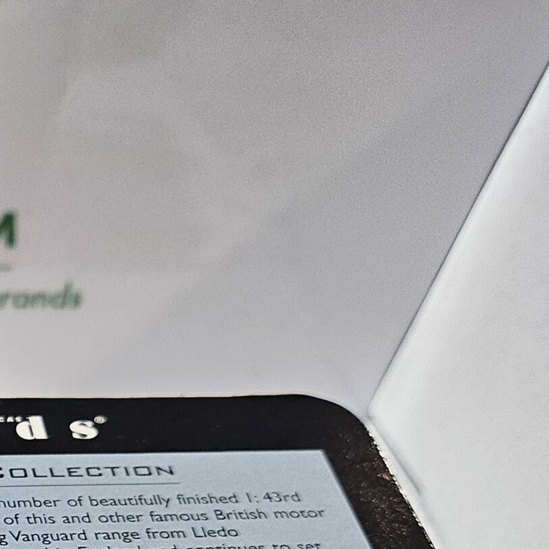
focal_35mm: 67
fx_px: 1202
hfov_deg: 22.2
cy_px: 557
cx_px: -223
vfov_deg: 24.5
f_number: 1.8
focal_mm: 5
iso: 200
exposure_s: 1/100
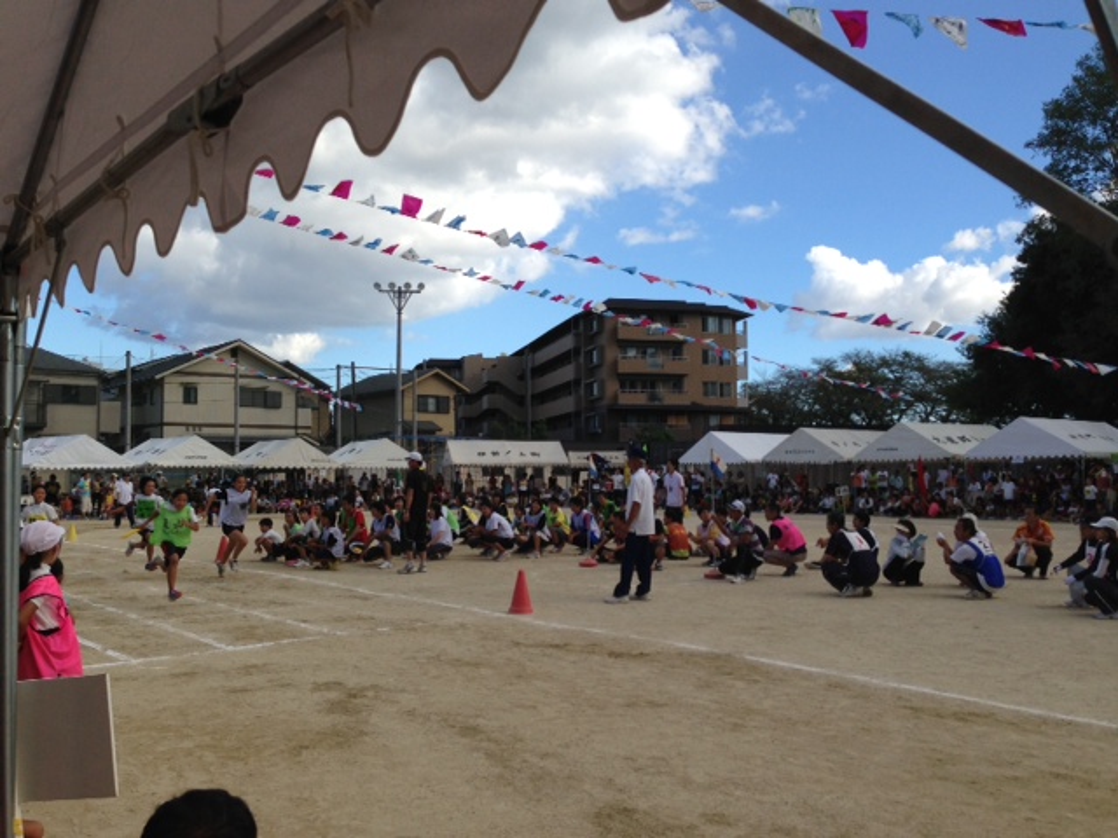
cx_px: 559
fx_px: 1066
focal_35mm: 33
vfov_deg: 42.9
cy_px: 419
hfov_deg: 55.4
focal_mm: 4.13
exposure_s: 1/1106
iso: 50
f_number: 2.4
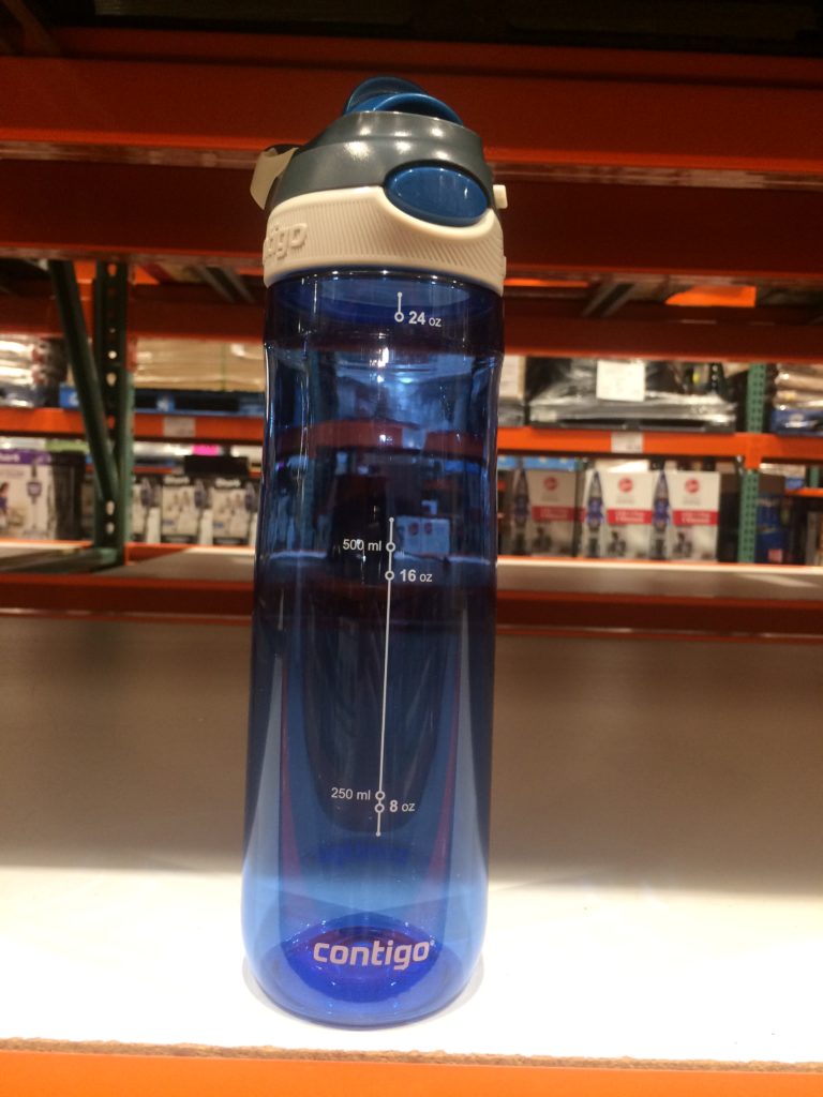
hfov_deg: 48.2
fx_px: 919
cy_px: 548
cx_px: 412
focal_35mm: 29
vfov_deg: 61.7
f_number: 2.2
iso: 100
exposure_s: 1/30
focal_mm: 4.15
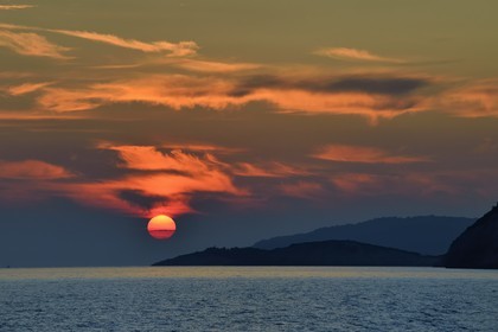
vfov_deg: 6.9
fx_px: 2766
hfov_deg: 10.3
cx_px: 249
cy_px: 166
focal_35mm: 200
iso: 800
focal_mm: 200
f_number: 9
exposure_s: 1/1250
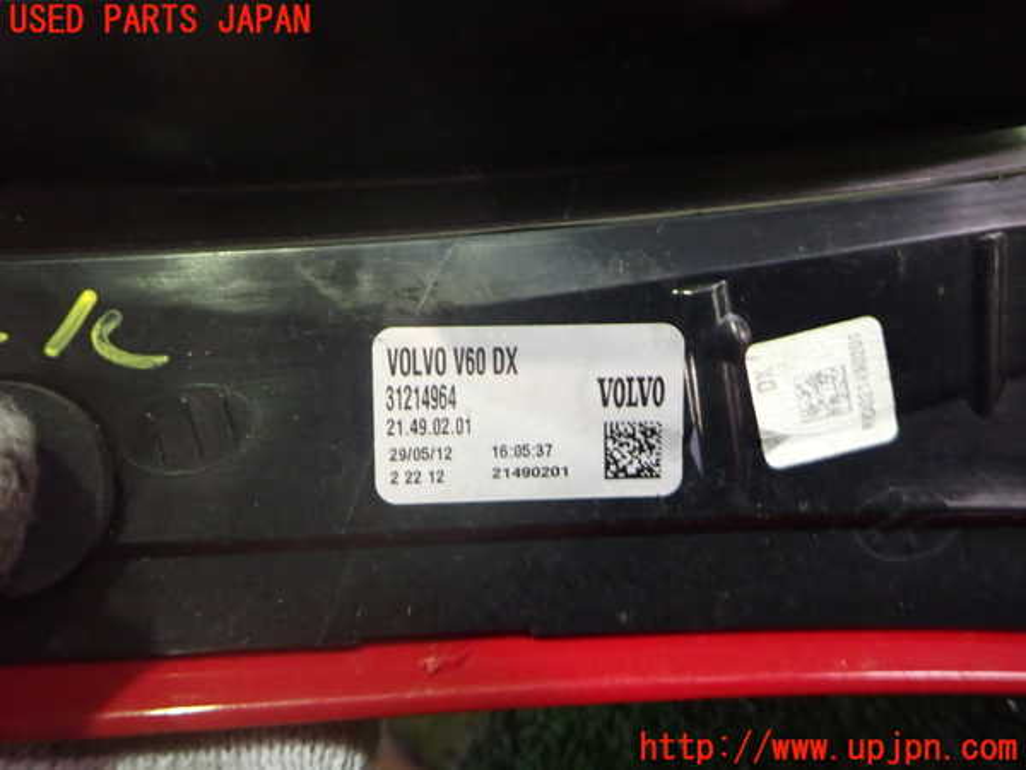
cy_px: 385
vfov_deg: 54.9
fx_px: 741
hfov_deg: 69.4
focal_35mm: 25
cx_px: 513
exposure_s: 1/30
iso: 800
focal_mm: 4.5
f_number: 2
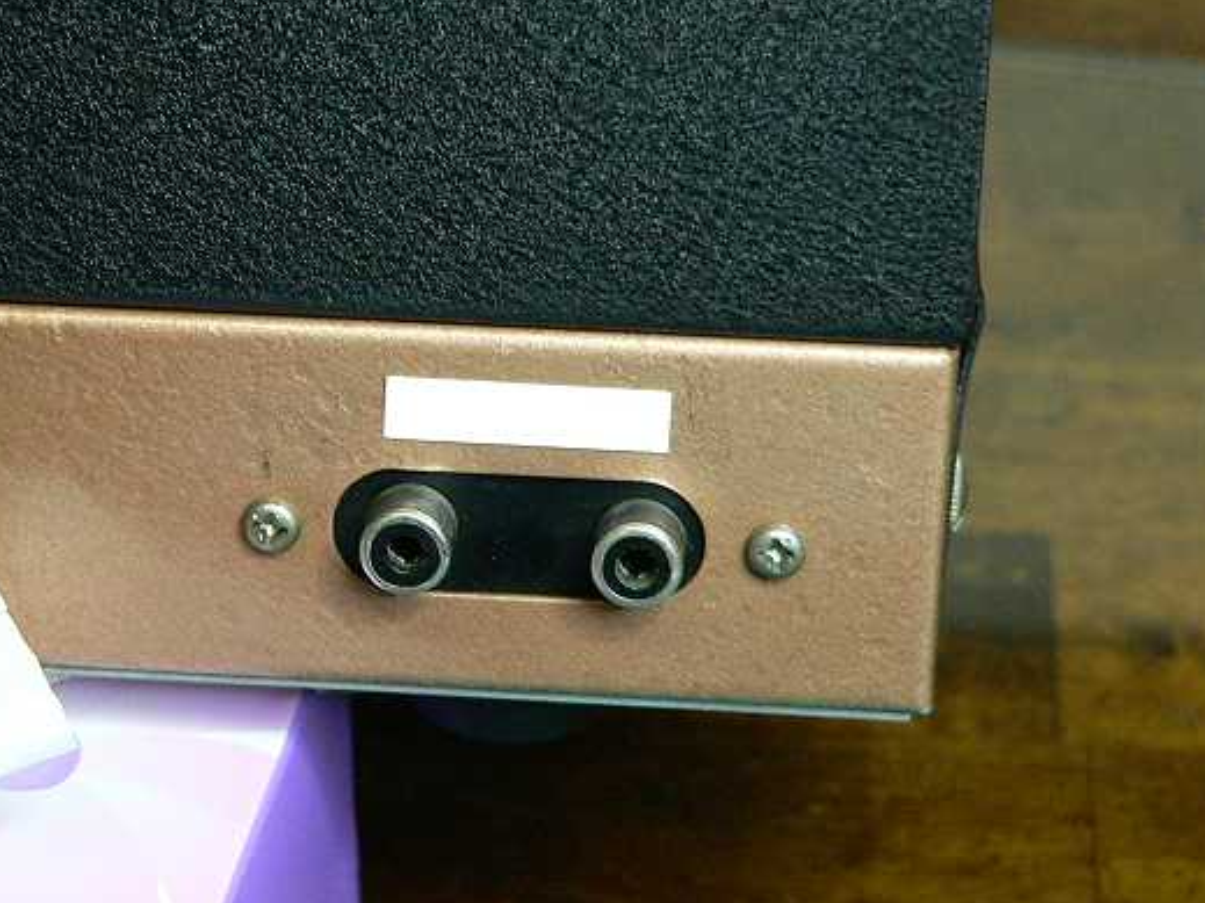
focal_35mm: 95
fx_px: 3306
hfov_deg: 20.6
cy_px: 429
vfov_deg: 15.6
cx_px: 492
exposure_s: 1/50
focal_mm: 12.9
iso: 400
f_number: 2.8
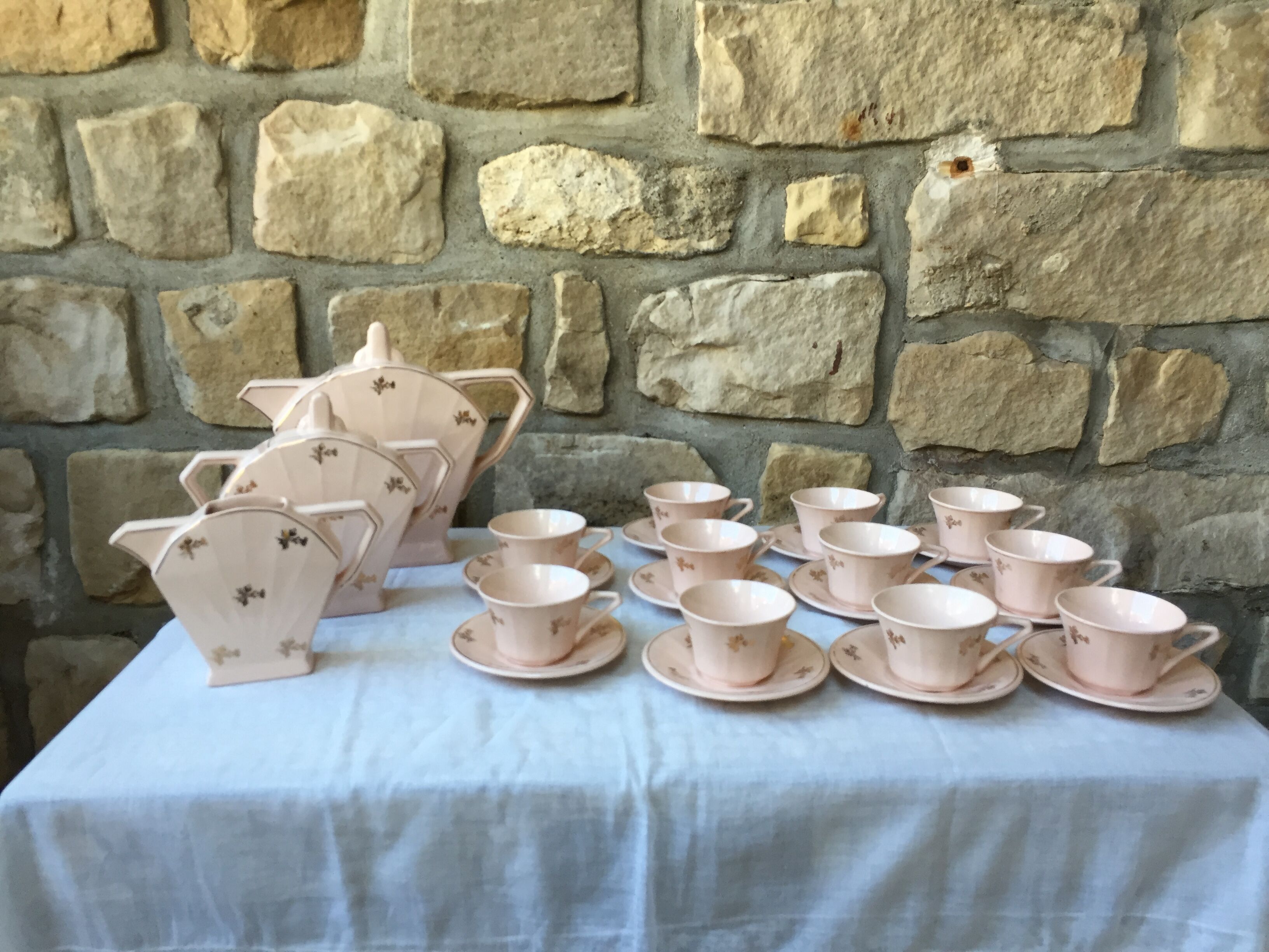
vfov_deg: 48.2
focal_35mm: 29
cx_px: 634
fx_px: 1063
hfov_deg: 61.7
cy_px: 476
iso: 40
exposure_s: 1/33
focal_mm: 4.15
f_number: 2.2
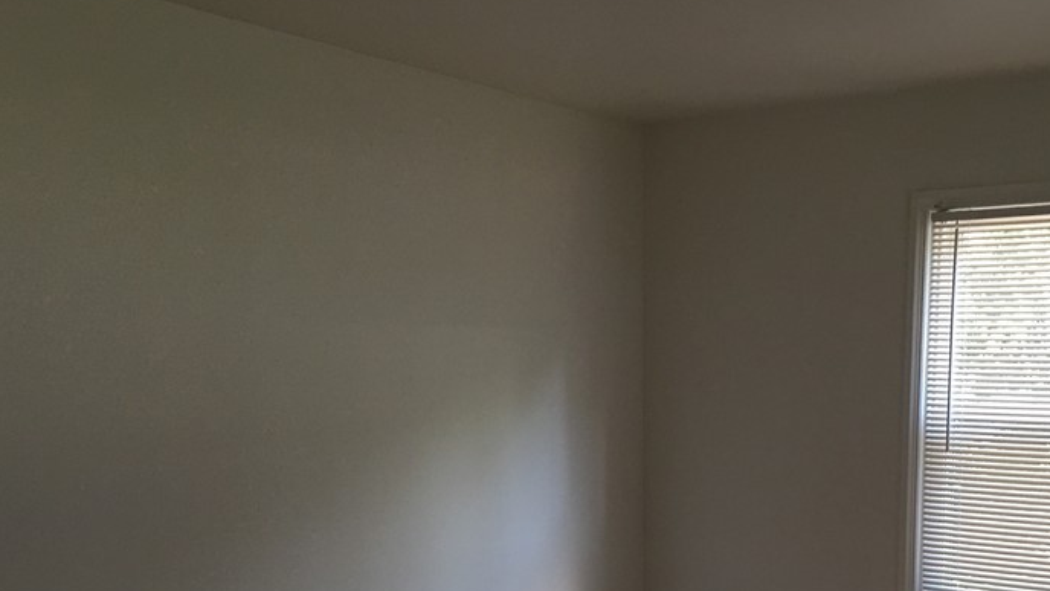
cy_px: 564
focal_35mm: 47
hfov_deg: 43.5
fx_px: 1309
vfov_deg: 24.5
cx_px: 629
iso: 40
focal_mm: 4.15
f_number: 2.2
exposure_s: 1/30
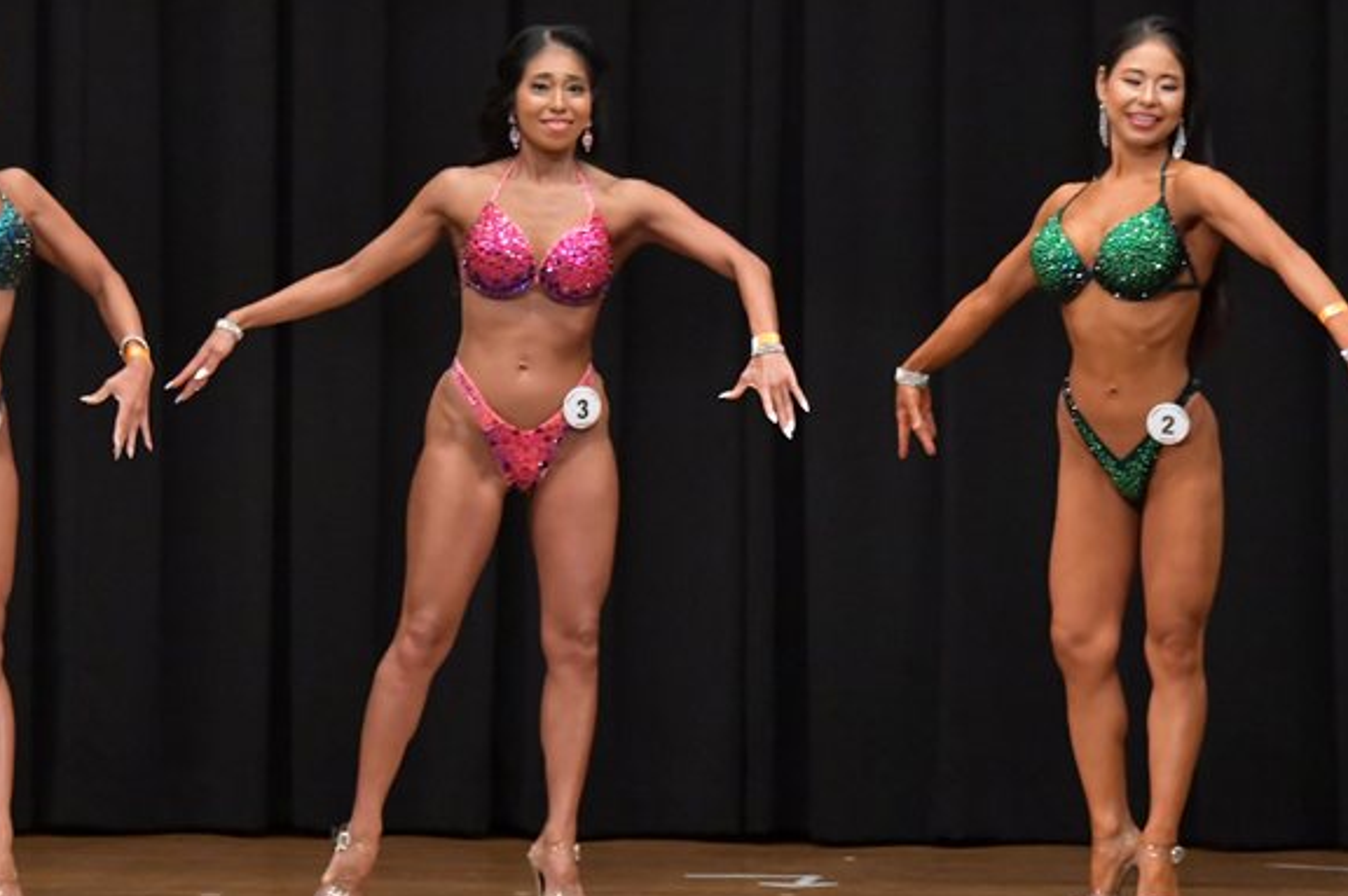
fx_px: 10924
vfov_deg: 4.7
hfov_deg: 7.1
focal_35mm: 292
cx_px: 621
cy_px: 391
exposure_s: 1/400
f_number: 5.6
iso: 6400
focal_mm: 145
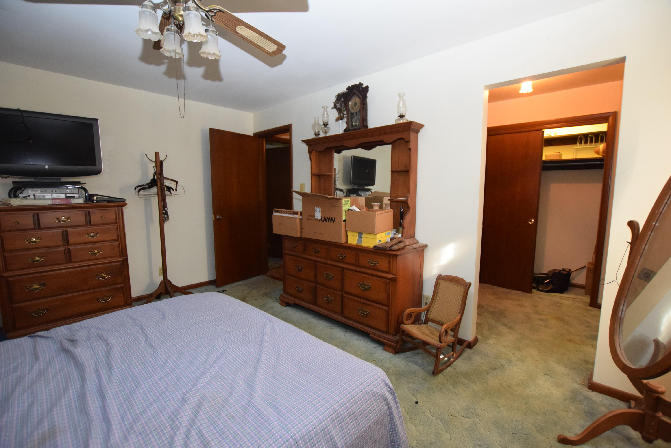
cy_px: 224
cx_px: 336
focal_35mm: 15
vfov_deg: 77.4
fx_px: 280
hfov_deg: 100.3
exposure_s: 1/60
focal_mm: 10
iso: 2800
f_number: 3.5
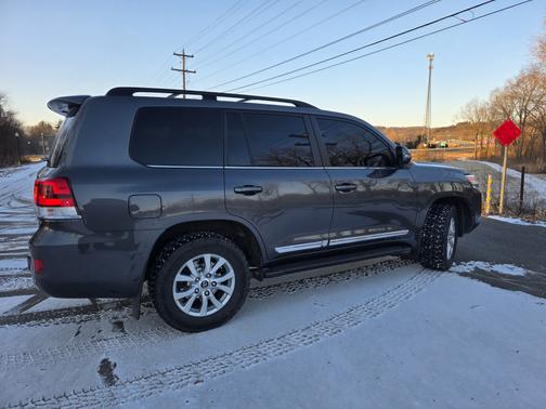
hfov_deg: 73.9
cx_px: 273
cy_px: 204
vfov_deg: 58.9
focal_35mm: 23
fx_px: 363
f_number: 1.7
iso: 32
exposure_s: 1/359
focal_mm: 6.3
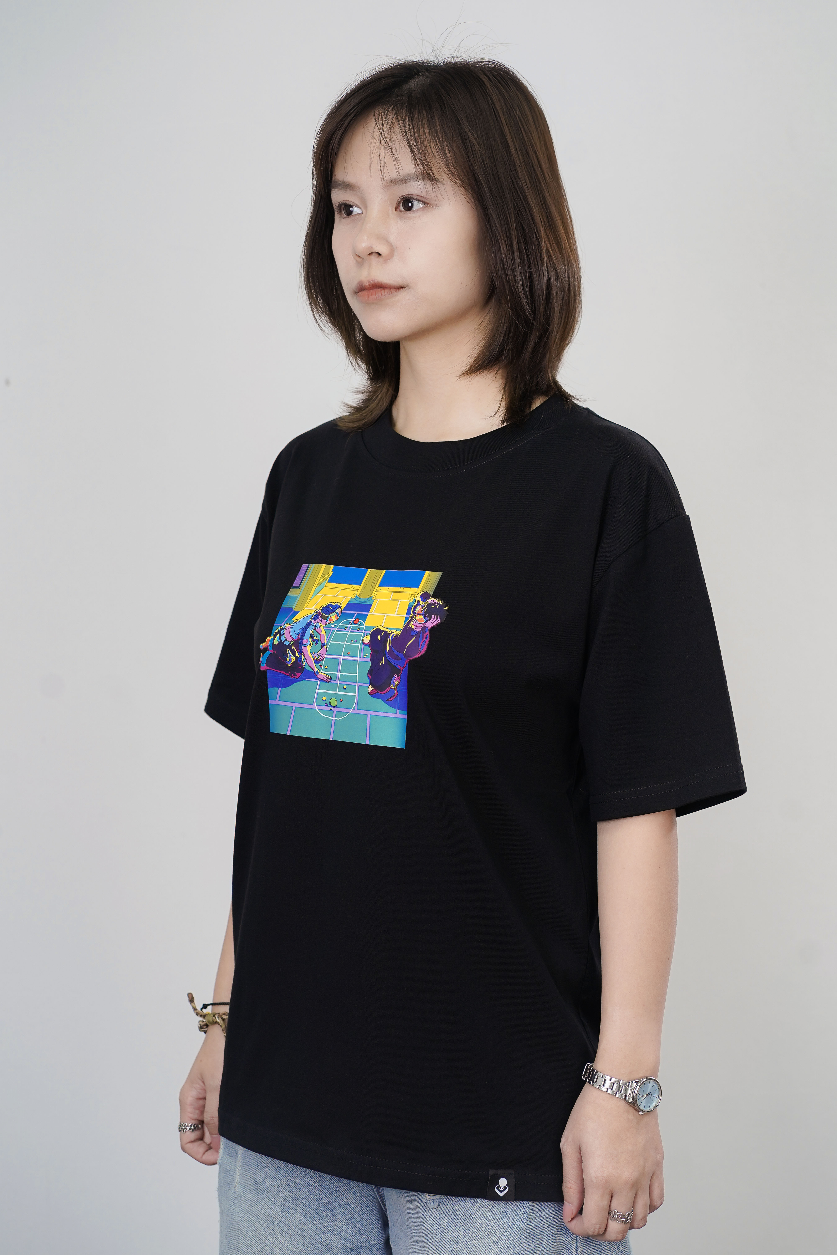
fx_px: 2964
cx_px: 418
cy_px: 628
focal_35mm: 85
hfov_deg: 16.1
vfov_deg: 23.9
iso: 400
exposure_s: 1/200
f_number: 5
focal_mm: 85
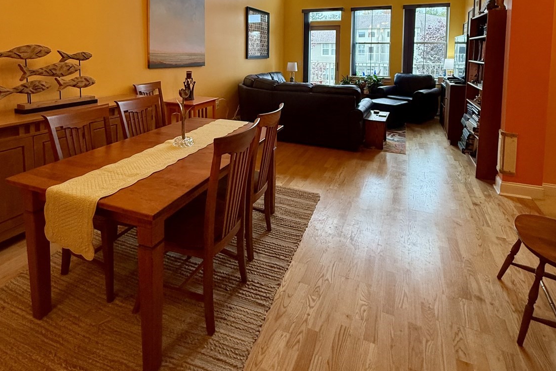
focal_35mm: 20
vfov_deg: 57.5
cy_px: 76
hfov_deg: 84.0
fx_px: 309
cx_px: 276
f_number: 2.2
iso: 250
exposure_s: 1/120
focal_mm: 2.22
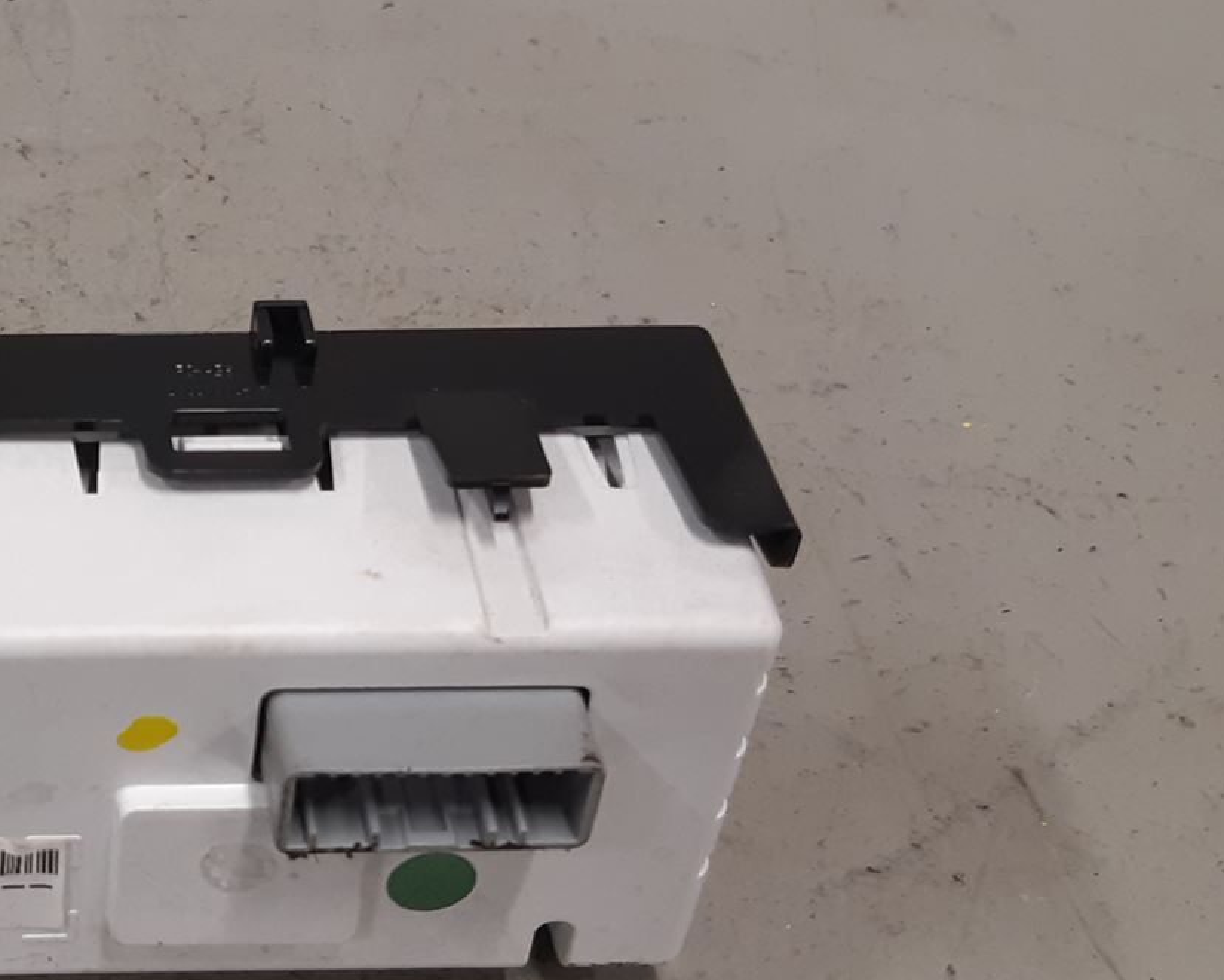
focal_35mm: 63
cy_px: 493
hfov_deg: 28.2
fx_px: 2282
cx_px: -1
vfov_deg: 24.2
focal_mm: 3.93
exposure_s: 1/50
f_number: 1.7
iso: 100
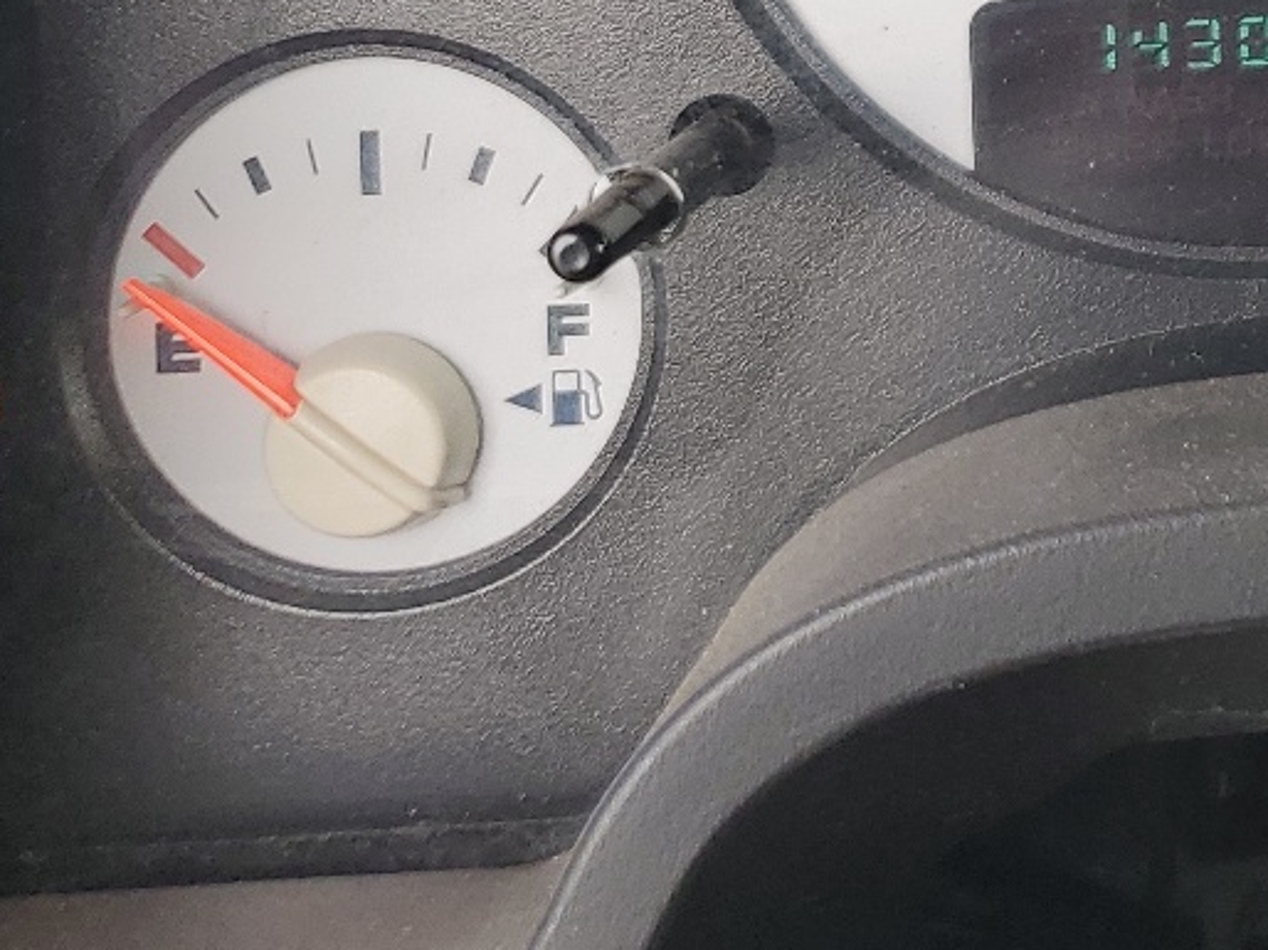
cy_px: -407
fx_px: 2966
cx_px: 1850
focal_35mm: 81
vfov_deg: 16.8
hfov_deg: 20.9
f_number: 1.5
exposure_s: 1/189
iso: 50
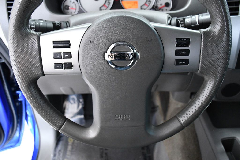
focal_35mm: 34
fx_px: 227
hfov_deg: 55.8
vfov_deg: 38.9
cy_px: 80
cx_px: 120
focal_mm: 23
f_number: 5
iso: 2500
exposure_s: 1/100
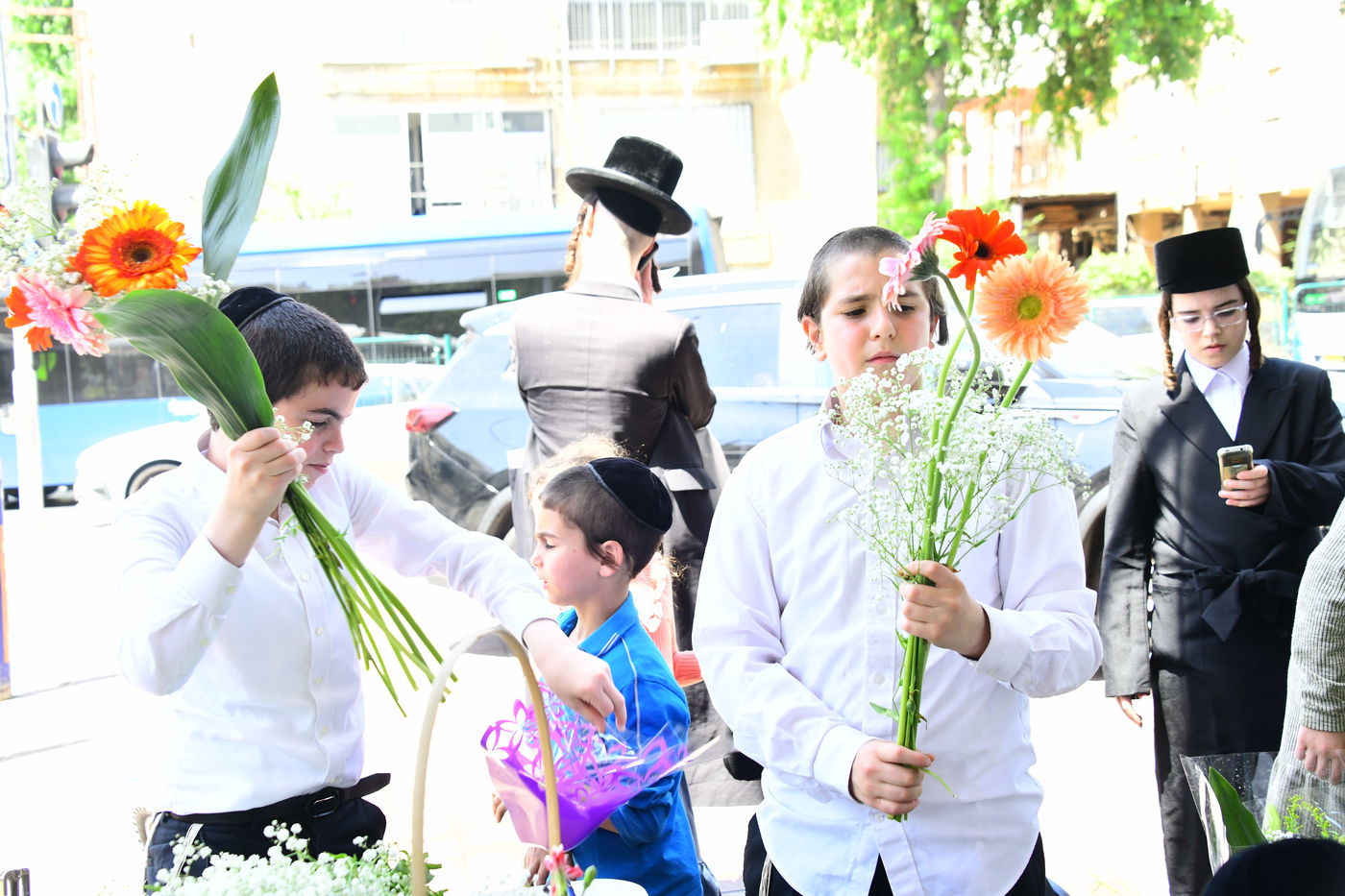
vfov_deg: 28.1
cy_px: 448
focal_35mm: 48
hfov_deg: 41.1
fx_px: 1793
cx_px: 672
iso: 1000
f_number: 6.3
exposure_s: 1/250
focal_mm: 48
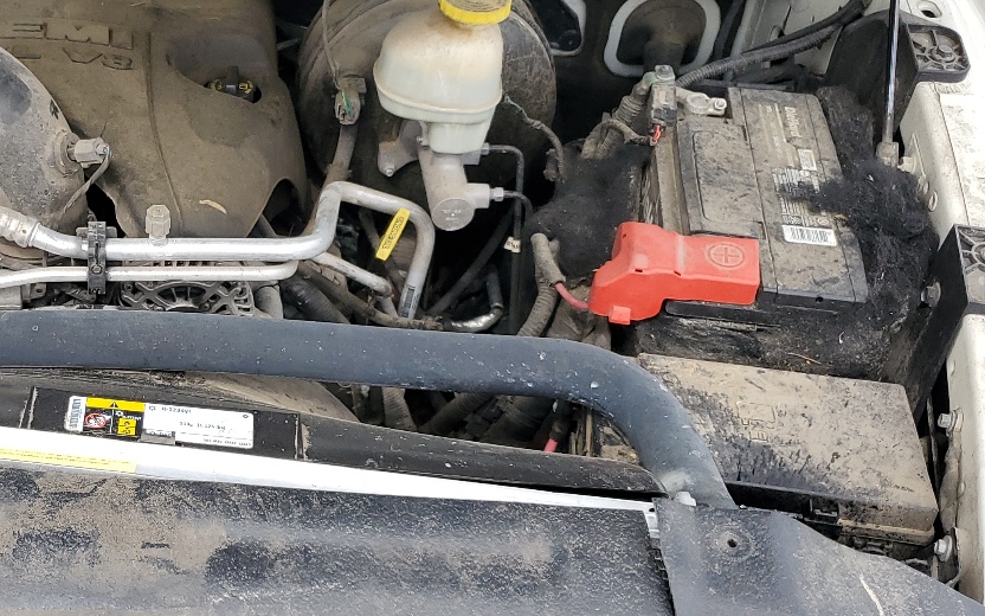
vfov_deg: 24.4
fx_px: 1423
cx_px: 142
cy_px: 325
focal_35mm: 53
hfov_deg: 36.3
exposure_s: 1/1000
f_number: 1.5
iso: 50
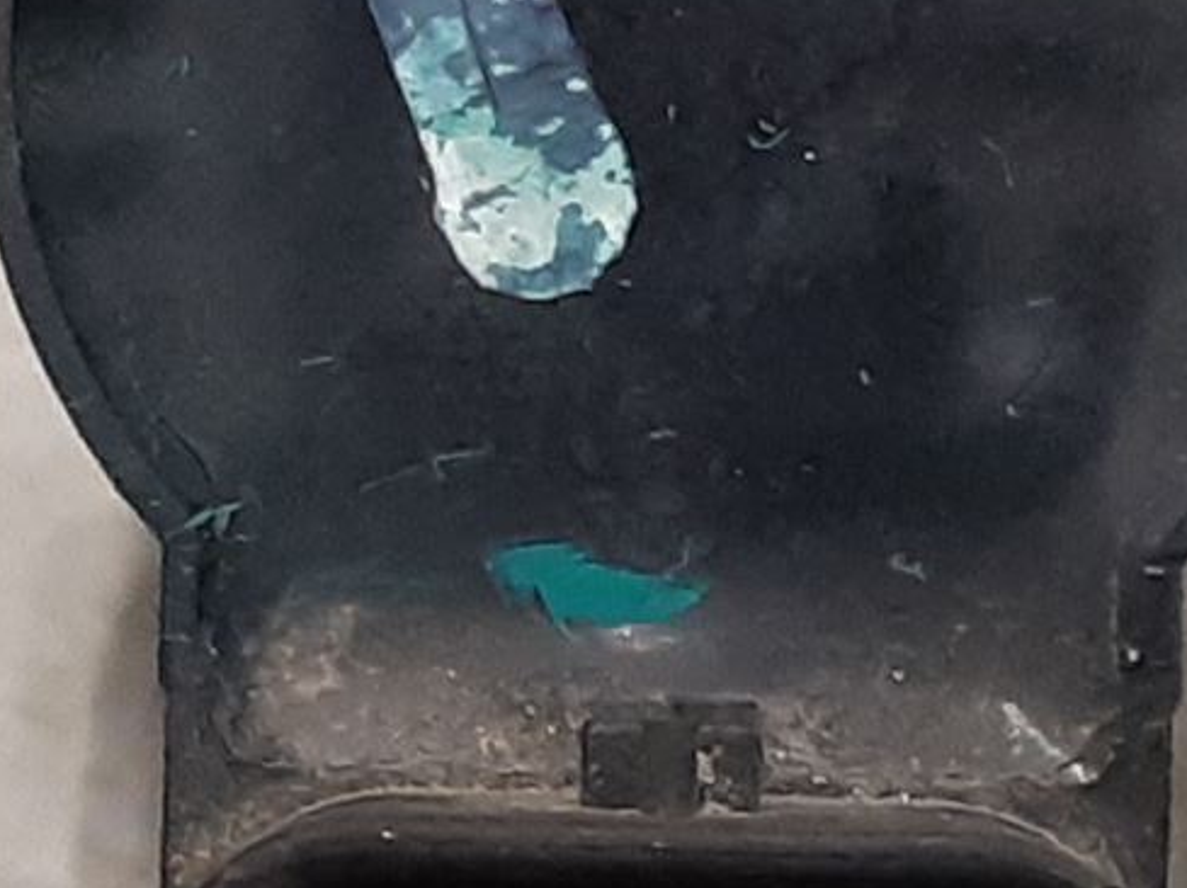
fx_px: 3735
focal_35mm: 109
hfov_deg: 18.1
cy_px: 590
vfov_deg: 13.5
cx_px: 553
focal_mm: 3.93
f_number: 1.7
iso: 250
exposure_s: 1/50
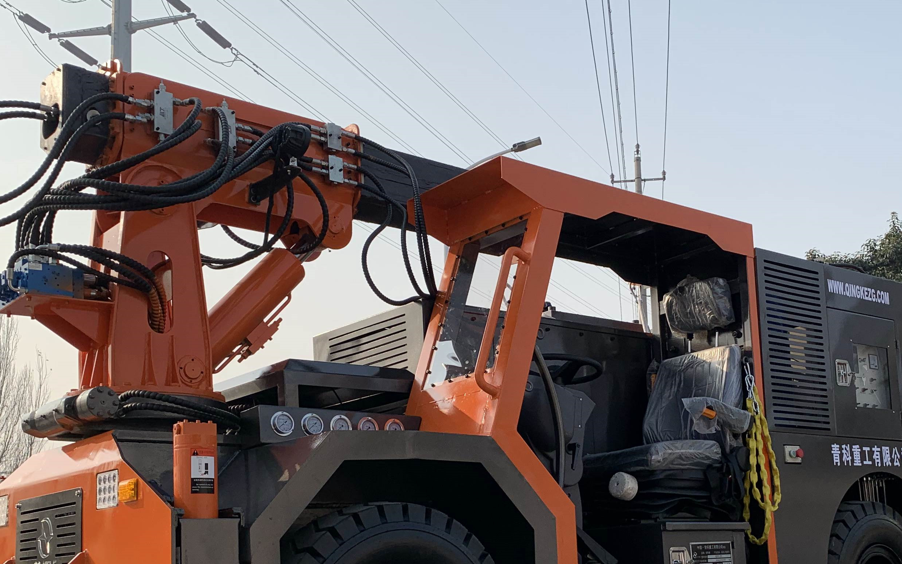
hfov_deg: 44.2
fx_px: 1106
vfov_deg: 28.1
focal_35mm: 45
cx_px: 537
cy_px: 440
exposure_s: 1/1718
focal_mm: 4.25
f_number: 1.8
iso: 25
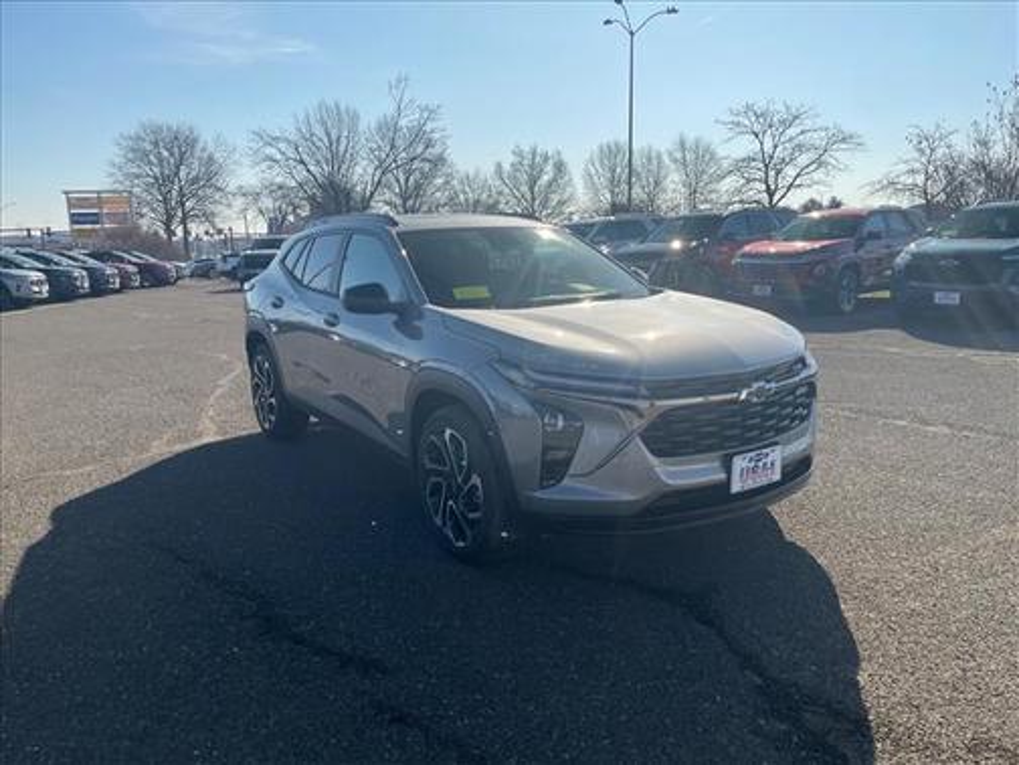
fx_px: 765
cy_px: 382
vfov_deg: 53.1
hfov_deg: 67.3
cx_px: 510
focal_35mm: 26
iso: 32
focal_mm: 4.2
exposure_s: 1/2092
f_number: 1.6
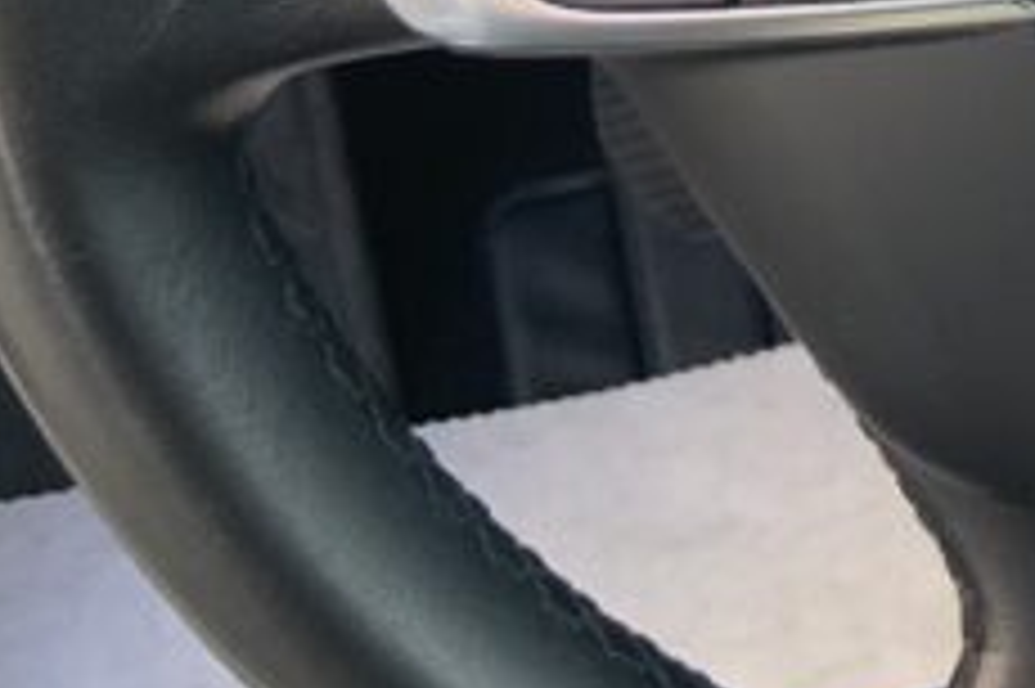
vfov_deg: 12.5
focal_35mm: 105
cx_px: 1719
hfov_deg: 16.9
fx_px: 3016
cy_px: -292
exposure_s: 1/122
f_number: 1.8
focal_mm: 3
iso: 50
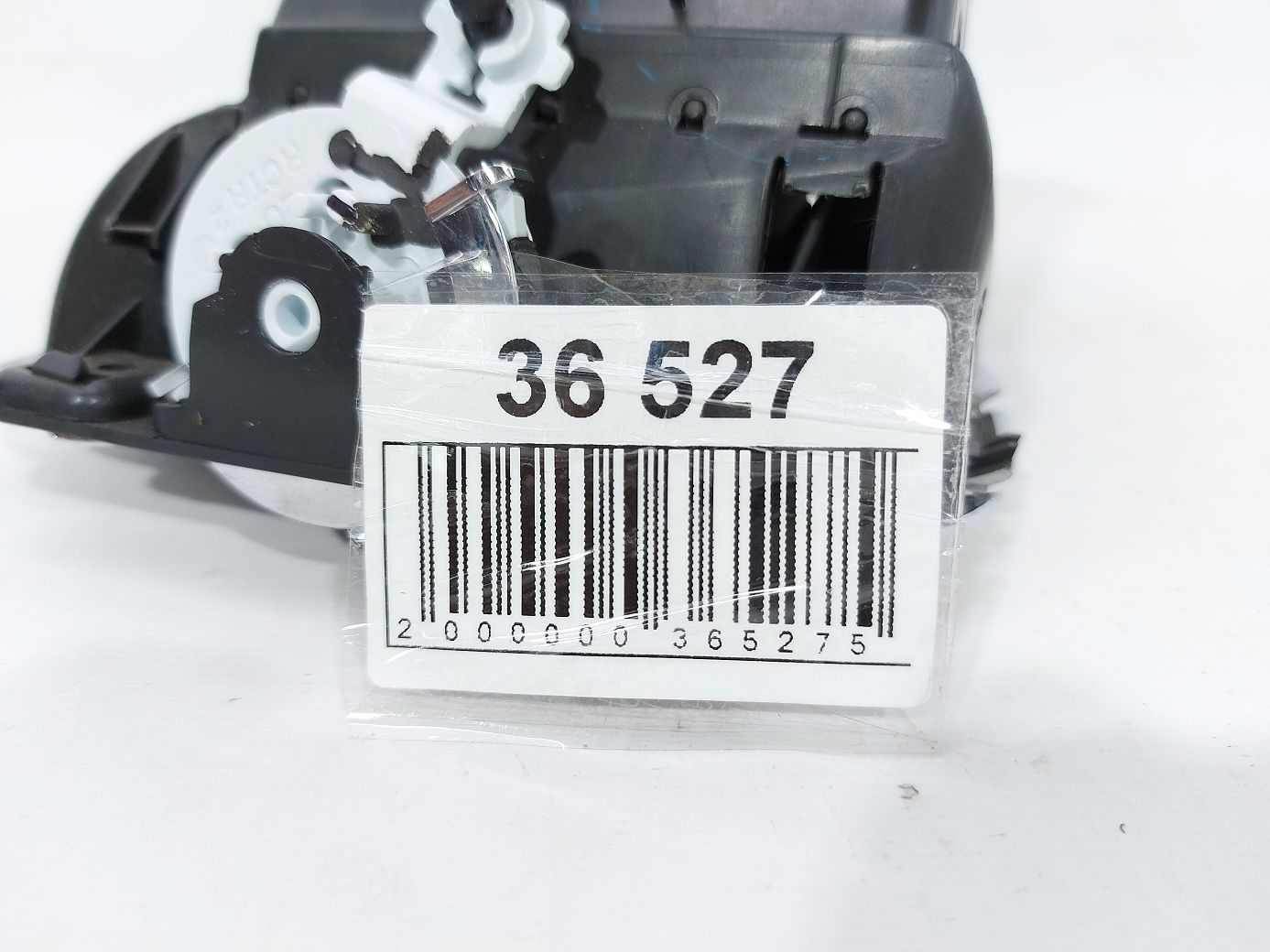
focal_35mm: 24
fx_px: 880
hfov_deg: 71.6
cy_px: 476
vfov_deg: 56.8
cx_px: 635
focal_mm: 5.23
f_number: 1.8
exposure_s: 1/50
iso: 64
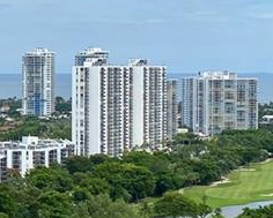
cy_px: 95
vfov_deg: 12.0
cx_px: -112
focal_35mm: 129
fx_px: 1043
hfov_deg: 14.1
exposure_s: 1/4608
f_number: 1.8
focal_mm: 4.25
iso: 32
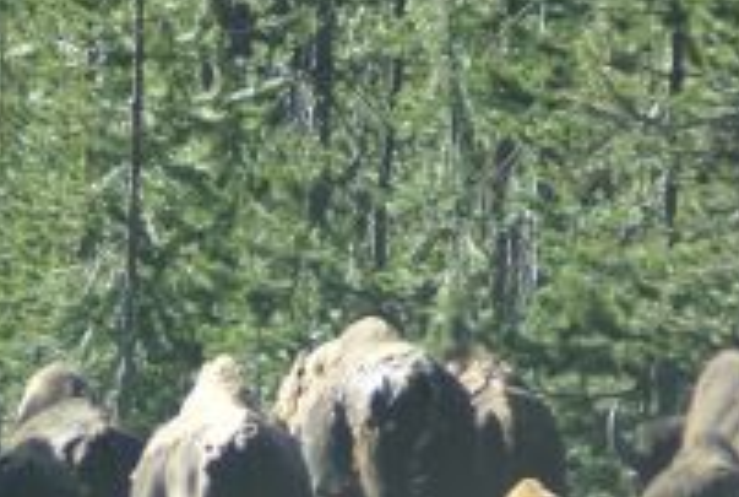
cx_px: 143
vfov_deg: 0.8
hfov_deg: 1.2
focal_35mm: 1789
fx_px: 36806
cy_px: 607
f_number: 5.6
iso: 400
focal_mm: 300
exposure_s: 1/500
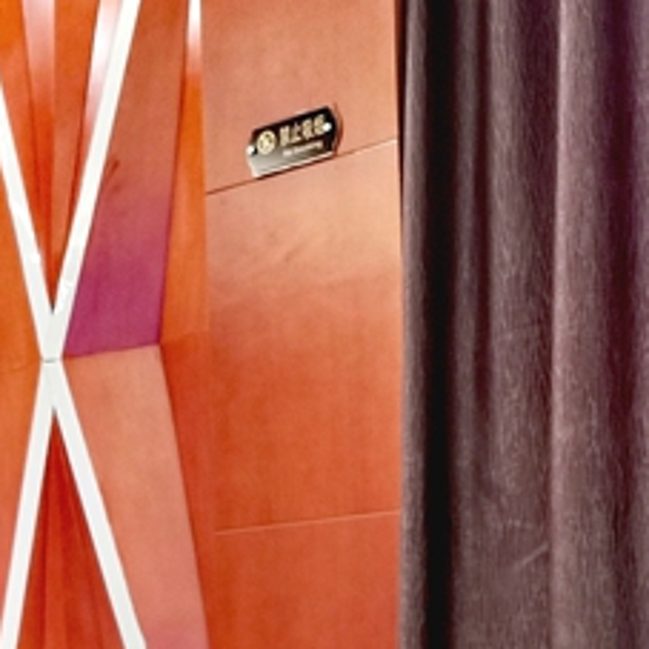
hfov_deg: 16.6
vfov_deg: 17.6
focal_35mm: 97
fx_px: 2058
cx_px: -257
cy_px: 603
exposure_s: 1/100
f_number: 1.6
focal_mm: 5.56
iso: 160
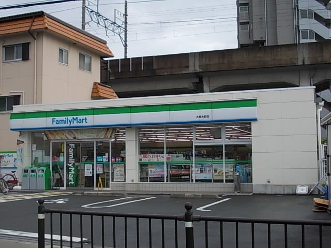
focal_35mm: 51
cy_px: 124
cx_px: 166
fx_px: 487
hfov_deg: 37.5
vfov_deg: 28.5
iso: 80
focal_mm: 7.2
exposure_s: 1/500
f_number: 3.6
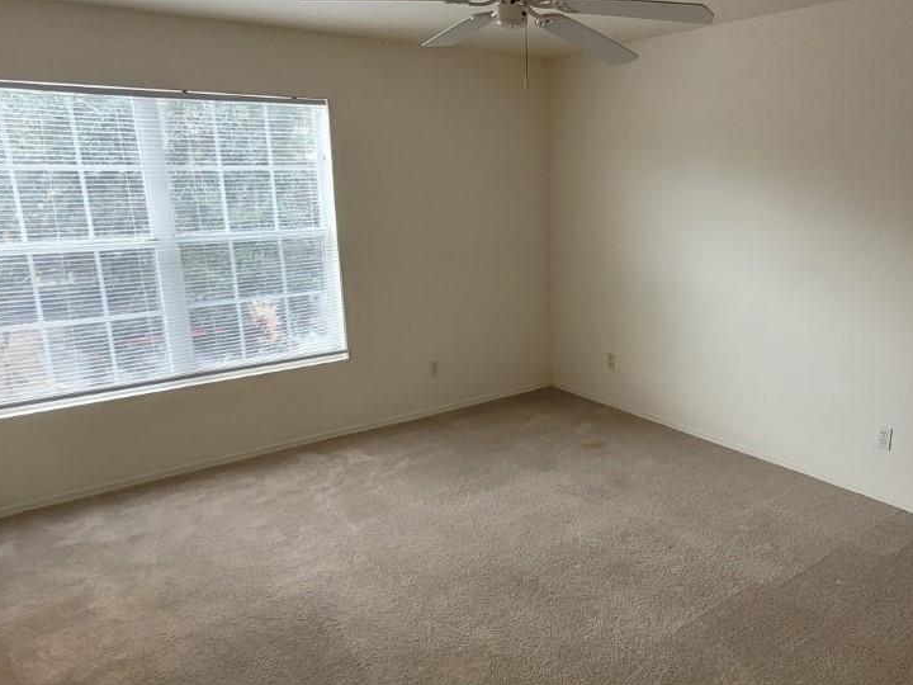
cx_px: 560
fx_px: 686
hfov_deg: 66.5
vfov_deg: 53.0
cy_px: 368
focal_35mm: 26
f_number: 2.2
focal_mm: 1.74
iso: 100
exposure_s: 1/60
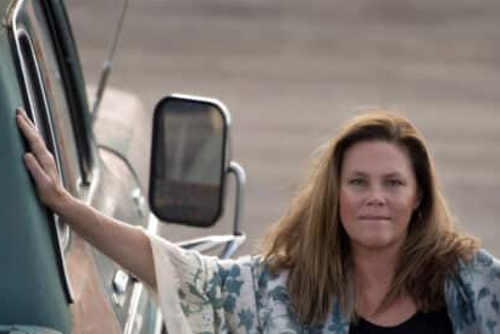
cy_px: 275
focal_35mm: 375
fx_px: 5212
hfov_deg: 5.5
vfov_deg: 3.7
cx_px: 318
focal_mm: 200
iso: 200
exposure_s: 1/320
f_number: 2.8
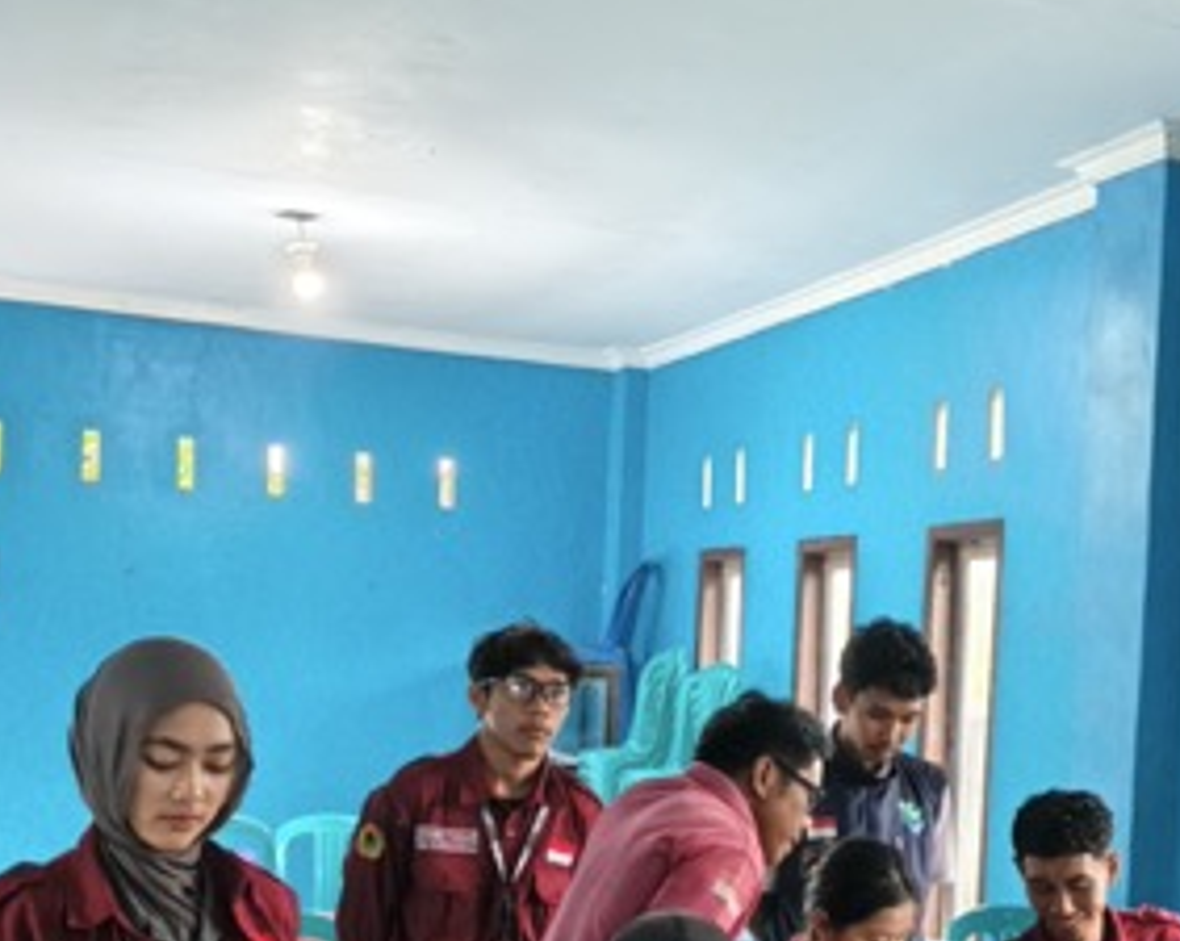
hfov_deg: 36.6
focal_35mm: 51
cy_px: 703
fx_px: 1779
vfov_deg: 29.2
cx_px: 703
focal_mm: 5.56
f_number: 1.8
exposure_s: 1/33.3
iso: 2231
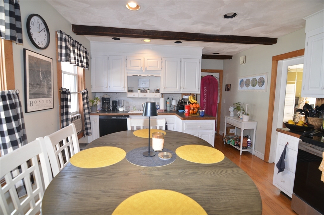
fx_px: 148
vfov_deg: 71.8
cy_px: 108
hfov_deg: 95.1
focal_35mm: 16
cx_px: 162
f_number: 4
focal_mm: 11
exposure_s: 1/60
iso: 500
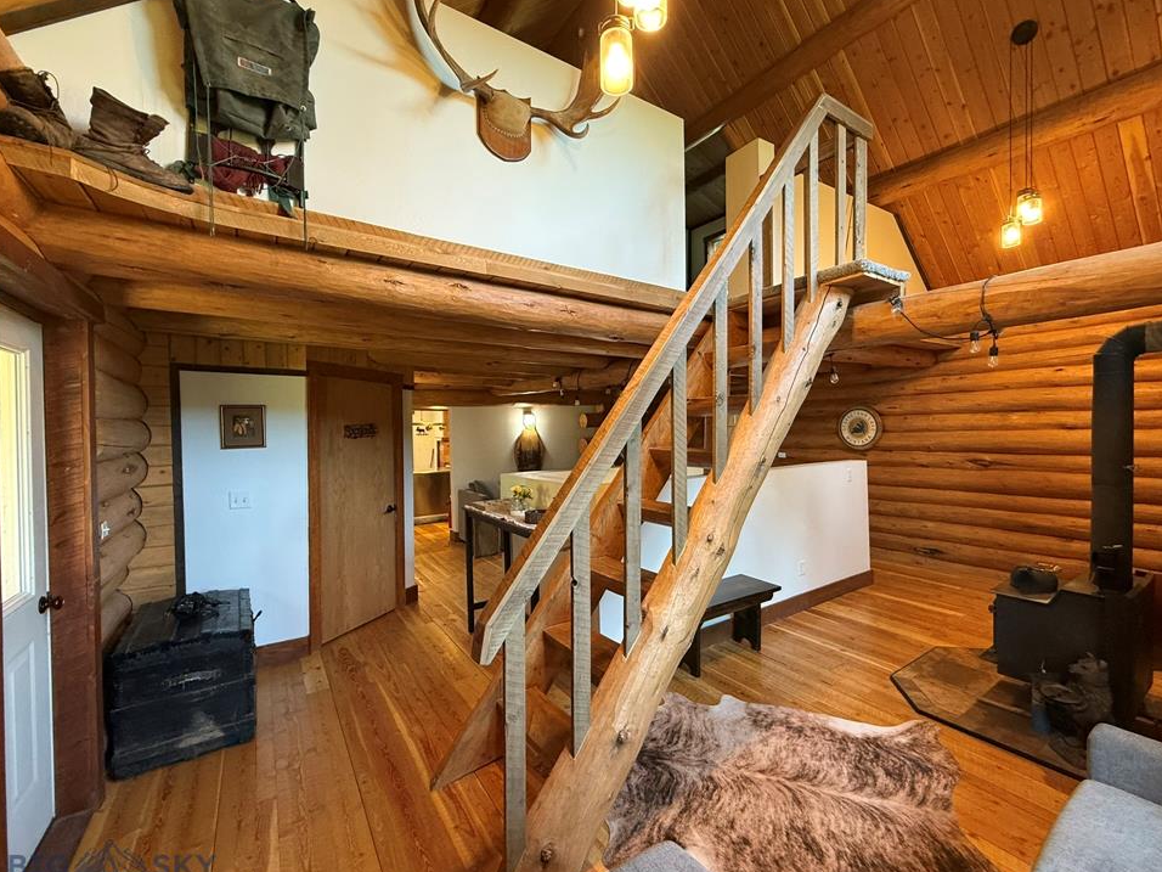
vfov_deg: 81.7
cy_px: 439
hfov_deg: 98.1
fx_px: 504
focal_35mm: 15
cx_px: 609
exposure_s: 1/60
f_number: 2.2
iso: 400
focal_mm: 2.22
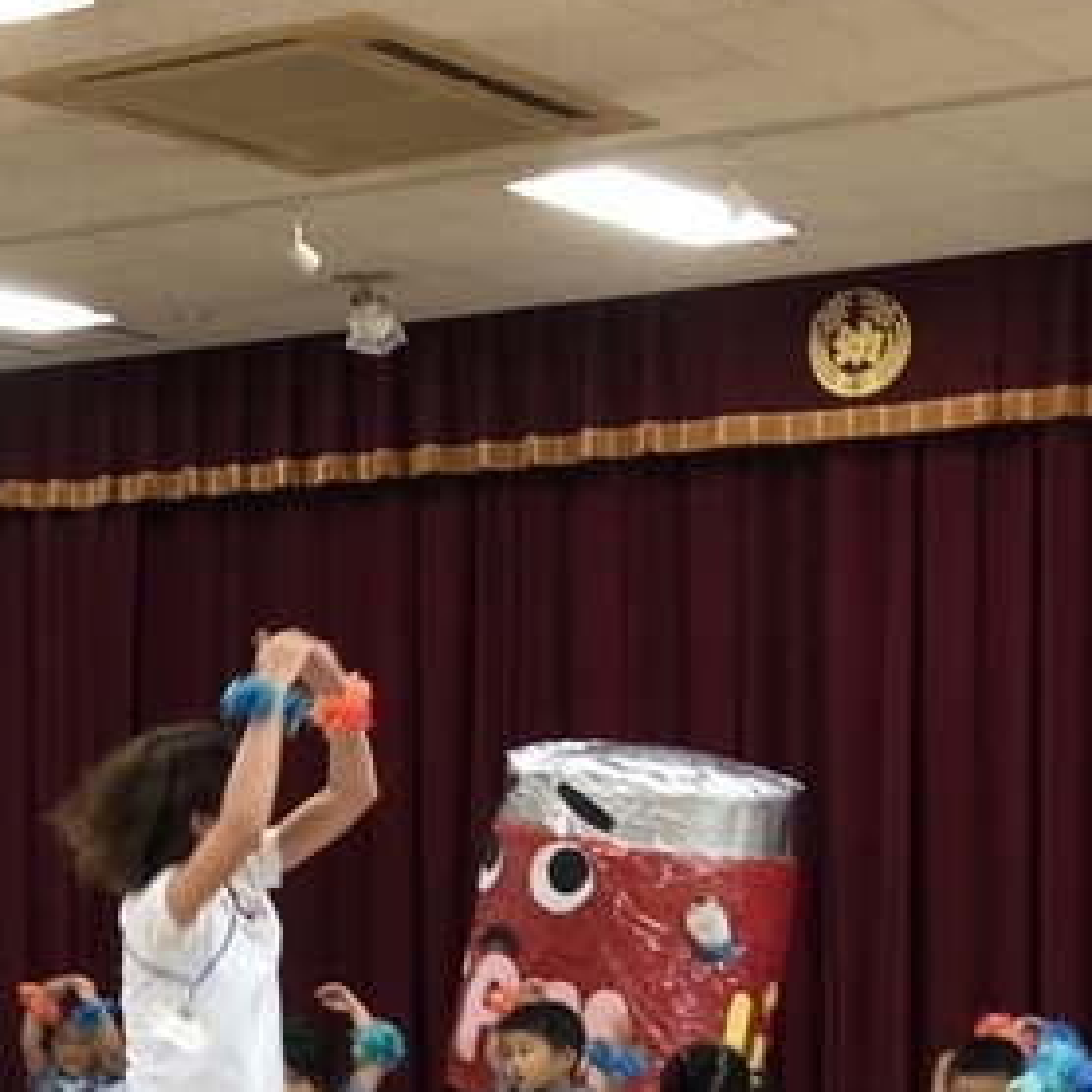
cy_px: 1139
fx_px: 3248
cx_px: -220
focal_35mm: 91
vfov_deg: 18.5
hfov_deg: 18.1
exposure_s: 1/17
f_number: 1.8
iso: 40
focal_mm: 3.99
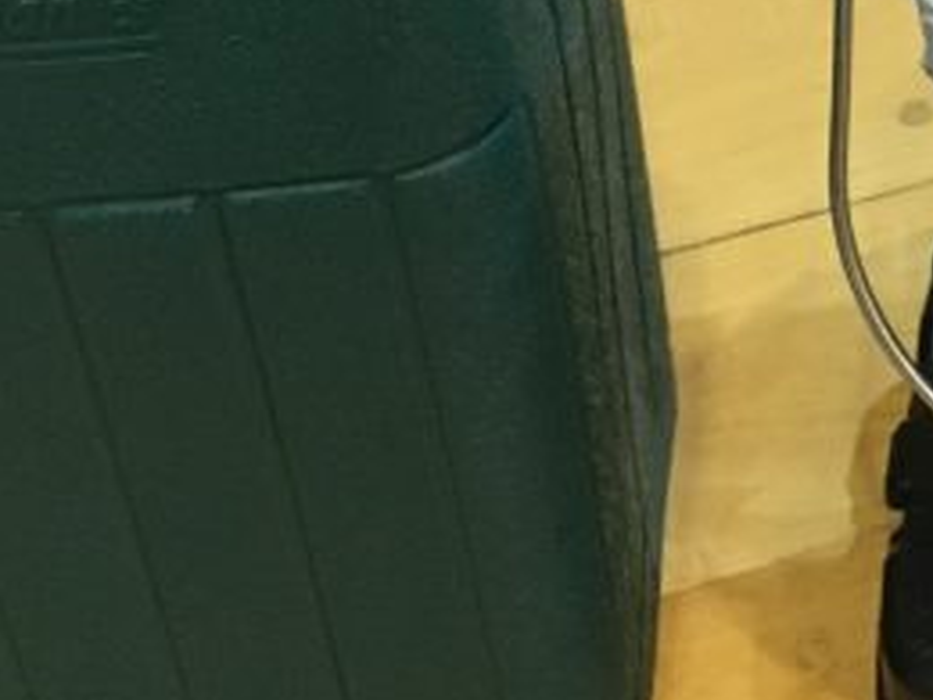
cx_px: 1371
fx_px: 3073
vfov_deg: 12.7
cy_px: -136
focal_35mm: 114
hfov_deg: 15.9
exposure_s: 1/15
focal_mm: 4.15
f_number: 2.2
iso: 250
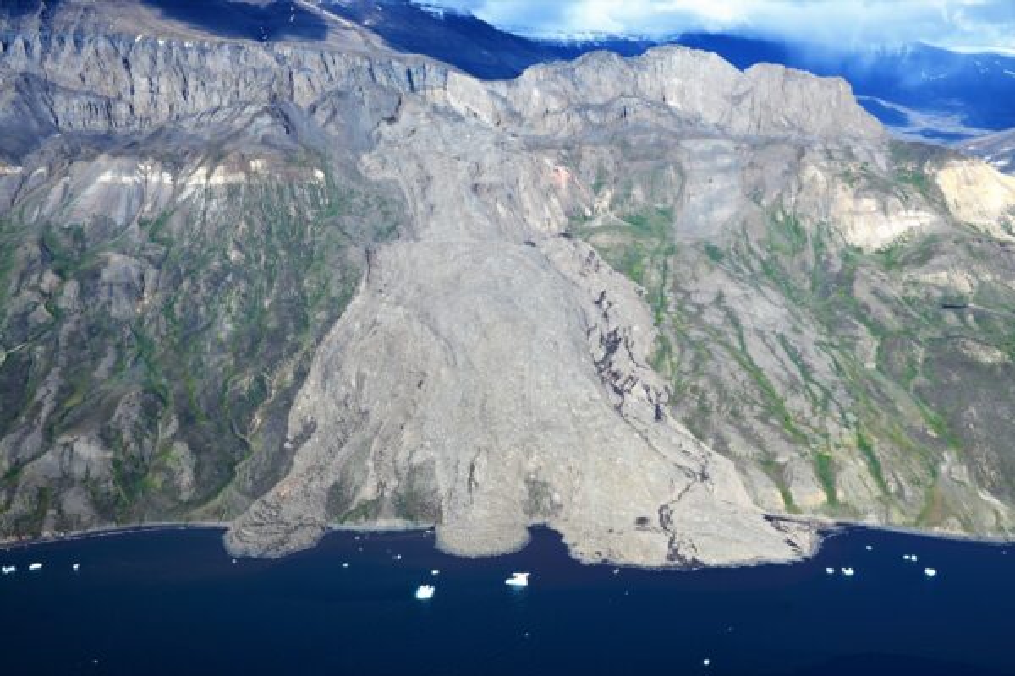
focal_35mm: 35
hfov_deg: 54.4
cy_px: 338
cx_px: 508
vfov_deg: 37.9
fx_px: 987
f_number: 9
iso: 100
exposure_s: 1/250
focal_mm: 35
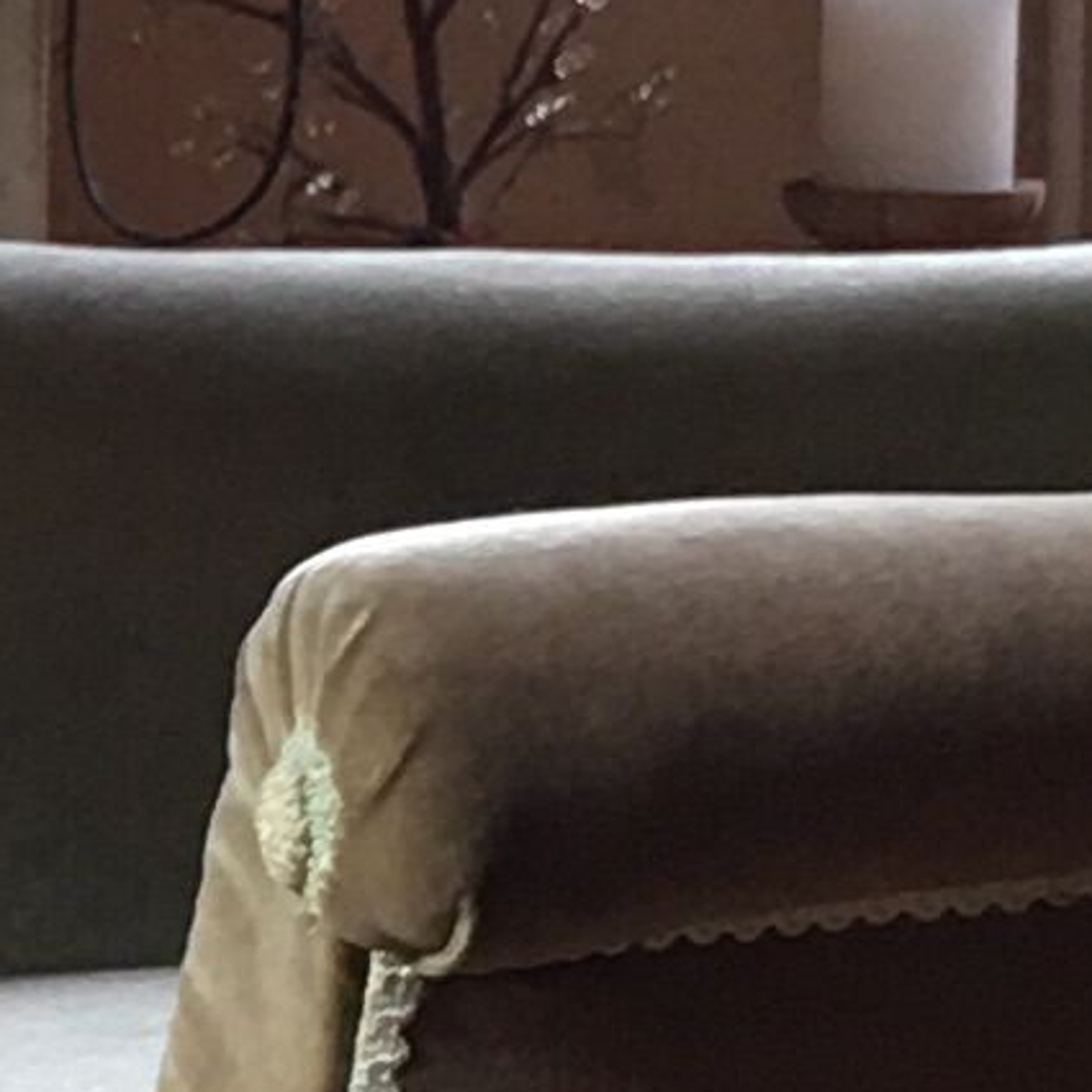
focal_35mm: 243
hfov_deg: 7.0
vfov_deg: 7.2
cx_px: -1033
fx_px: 8673
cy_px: 1066
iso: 64
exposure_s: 1/17
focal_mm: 4.15
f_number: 2.2
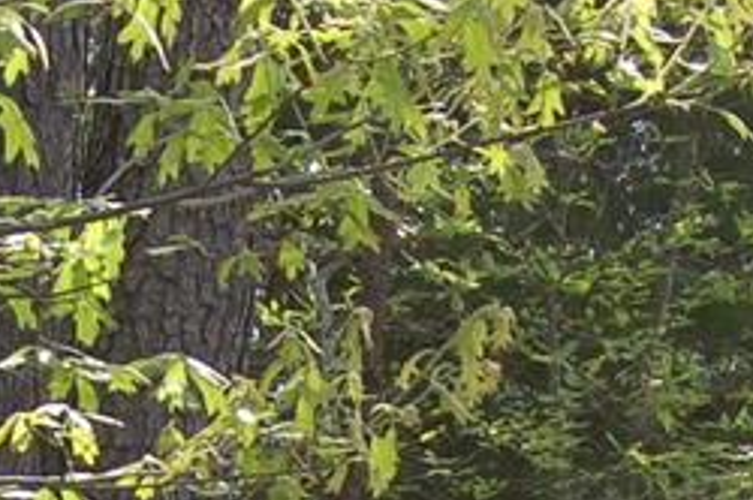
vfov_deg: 6.3
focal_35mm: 207
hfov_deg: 9.9
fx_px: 4324
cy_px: 1146
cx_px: 256
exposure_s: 1/160
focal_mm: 24
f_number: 6.3
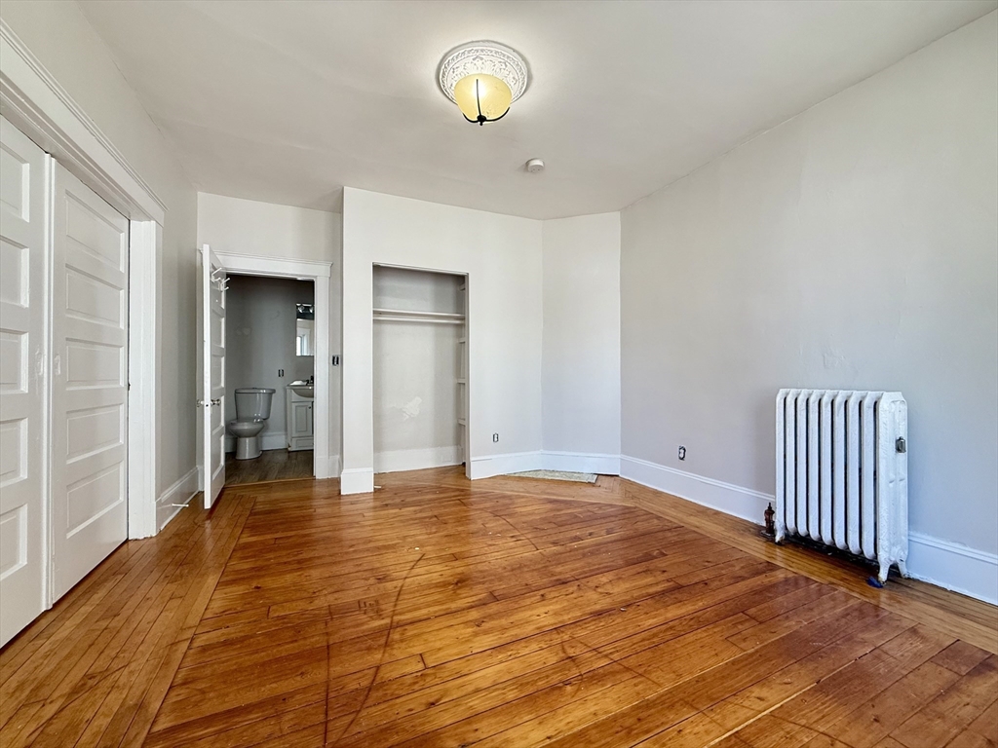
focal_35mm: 14
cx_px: 499
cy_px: 374
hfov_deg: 102.1
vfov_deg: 85.7
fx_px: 404
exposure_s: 1/99
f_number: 2.2
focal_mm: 2.22
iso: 160
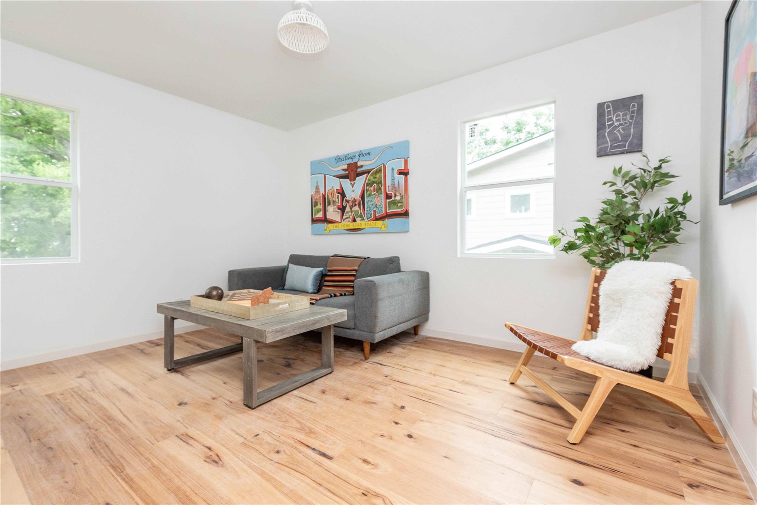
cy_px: 252
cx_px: 378
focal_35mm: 15
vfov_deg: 77.3
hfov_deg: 100.4
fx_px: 315
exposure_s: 1/125
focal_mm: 15
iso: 720
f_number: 5.6
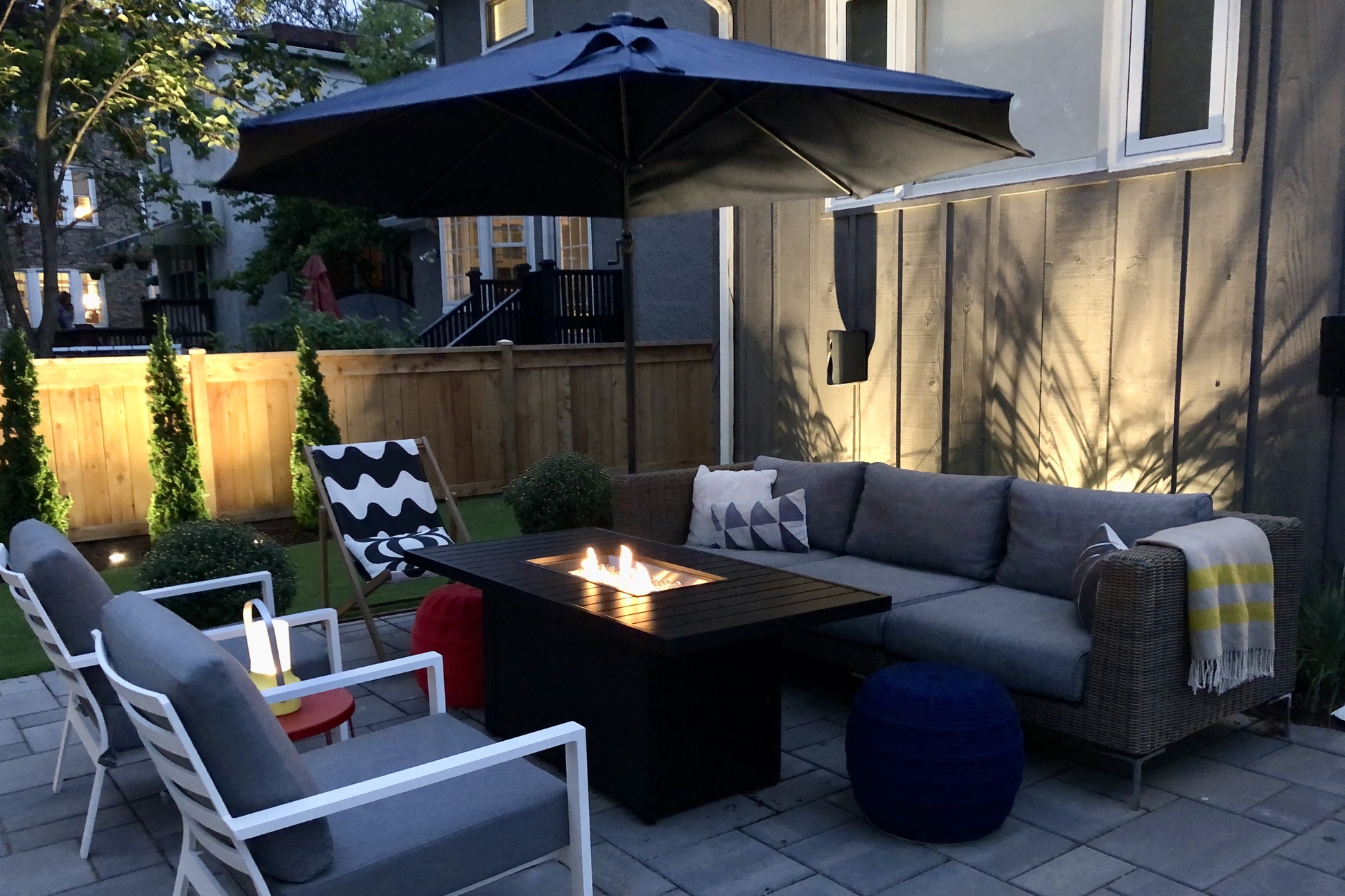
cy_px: 518
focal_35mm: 30
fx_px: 1121
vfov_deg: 43.5
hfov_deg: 61.9
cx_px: 660
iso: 160
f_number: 1.8
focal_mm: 4
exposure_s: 1/4
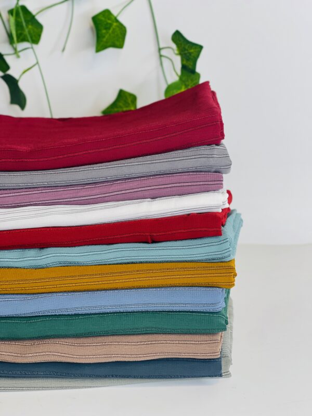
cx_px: 156
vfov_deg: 30.3
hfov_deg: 22.9
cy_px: 208
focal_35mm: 64
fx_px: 769
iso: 64
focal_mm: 7.5
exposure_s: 1/121
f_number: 2.2
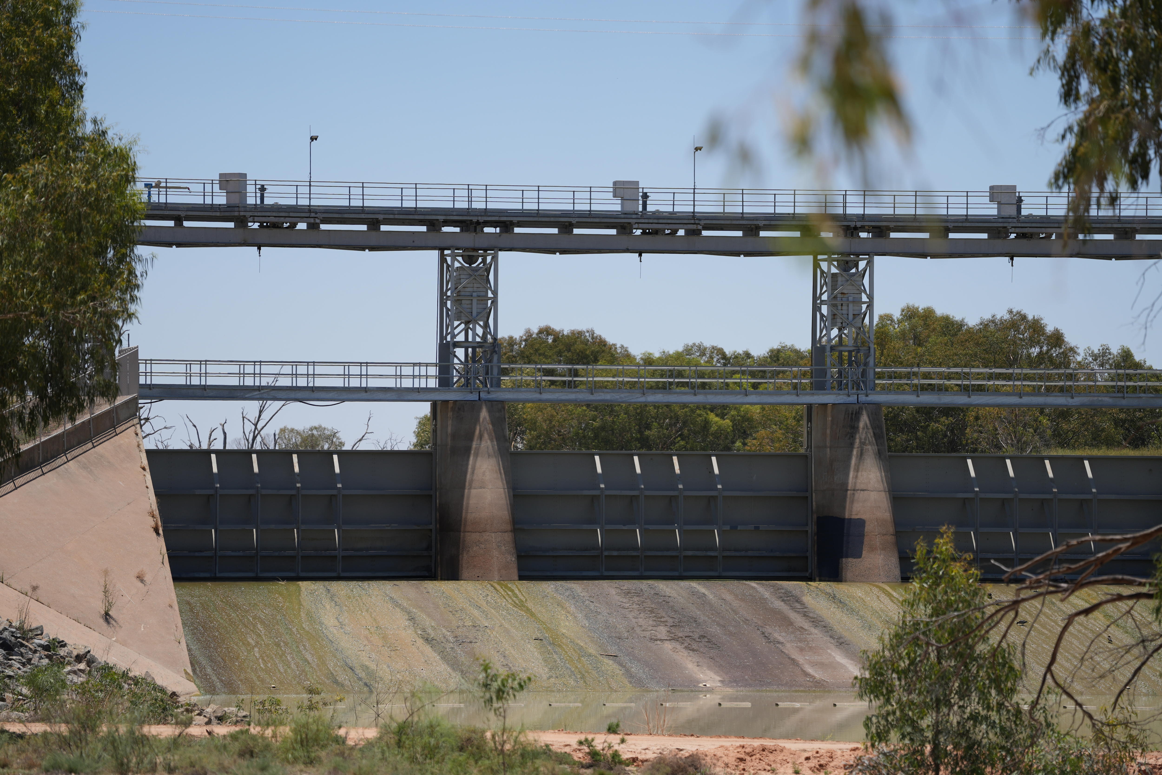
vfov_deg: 8.1
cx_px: 581
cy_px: 388
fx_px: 5487
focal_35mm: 170
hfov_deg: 12.1
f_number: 2.8
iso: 100
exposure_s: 1/3200
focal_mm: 170
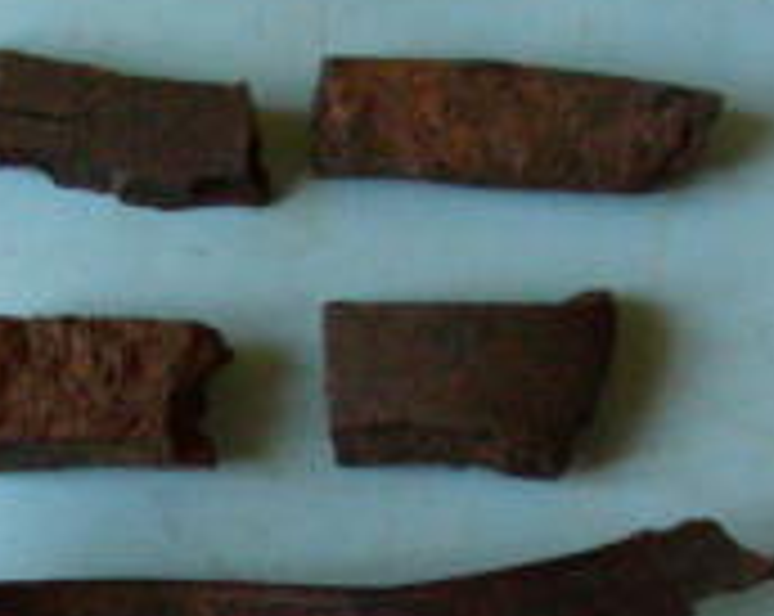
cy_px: 668
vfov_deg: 13.9
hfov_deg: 17.8
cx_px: 279
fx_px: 2470
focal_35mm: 108
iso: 400
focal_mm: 6.3
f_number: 3.5
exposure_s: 1/74.2
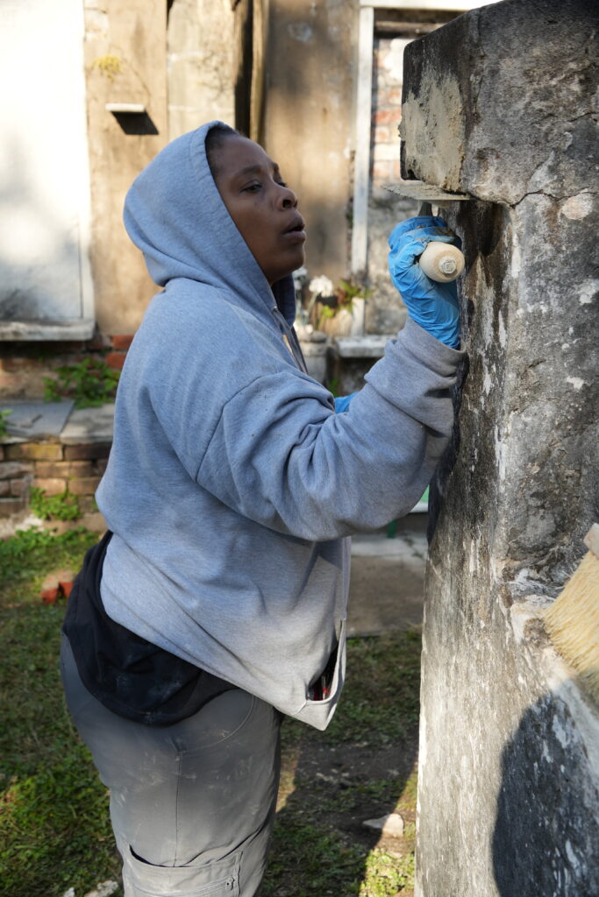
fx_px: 1048
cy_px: 448
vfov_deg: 46.4
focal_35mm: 42
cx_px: 300
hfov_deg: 31.9
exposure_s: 1/200
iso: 100
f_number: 4.5
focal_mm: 28
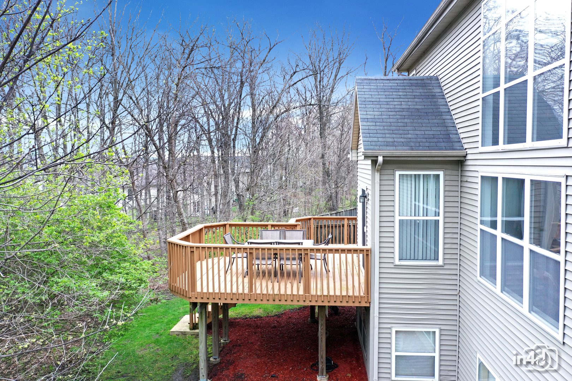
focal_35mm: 28
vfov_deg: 46.4
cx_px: 286
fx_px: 445
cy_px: 190
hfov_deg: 65.5
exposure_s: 1/120
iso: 400
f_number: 4
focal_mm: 10.26
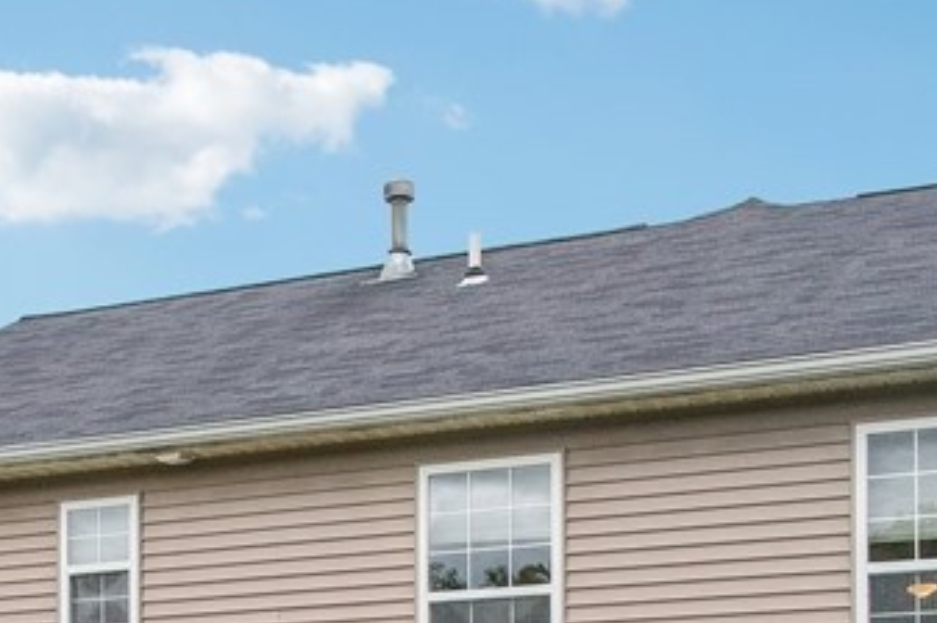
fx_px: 1846
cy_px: 877
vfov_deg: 17.6
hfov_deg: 28.3
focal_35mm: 71
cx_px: 300
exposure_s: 1/640
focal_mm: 8.4
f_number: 2.8
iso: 100
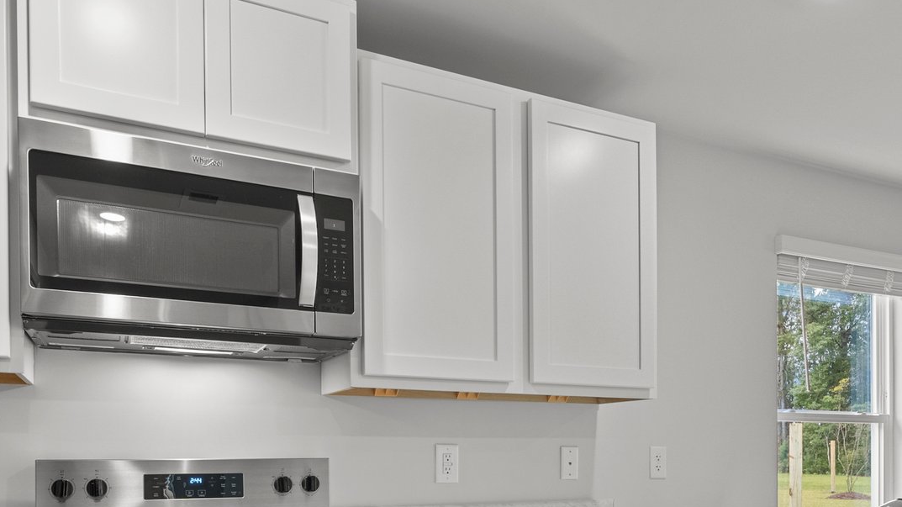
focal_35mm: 28
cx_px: 425
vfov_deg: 38.9
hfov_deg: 67.9
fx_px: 670
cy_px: 445
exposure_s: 1/8
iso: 640
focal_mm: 14
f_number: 7.1
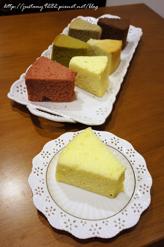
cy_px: 124
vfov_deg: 57.2
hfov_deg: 39.9
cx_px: 82
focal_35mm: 33
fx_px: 226
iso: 1600
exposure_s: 1/30
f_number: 8
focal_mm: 22
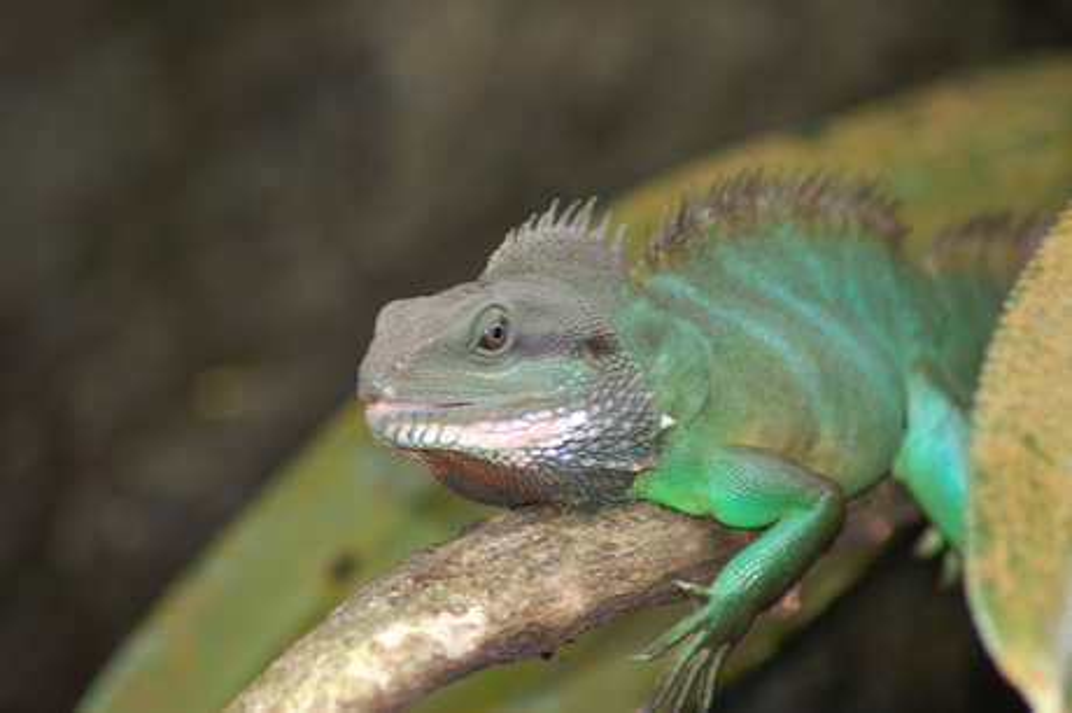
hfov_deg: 5.7
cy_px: 356
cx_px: 536
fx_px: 10712
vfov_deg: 3.8
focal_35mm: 360
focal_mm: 240
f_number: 5.3
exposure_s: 1/60
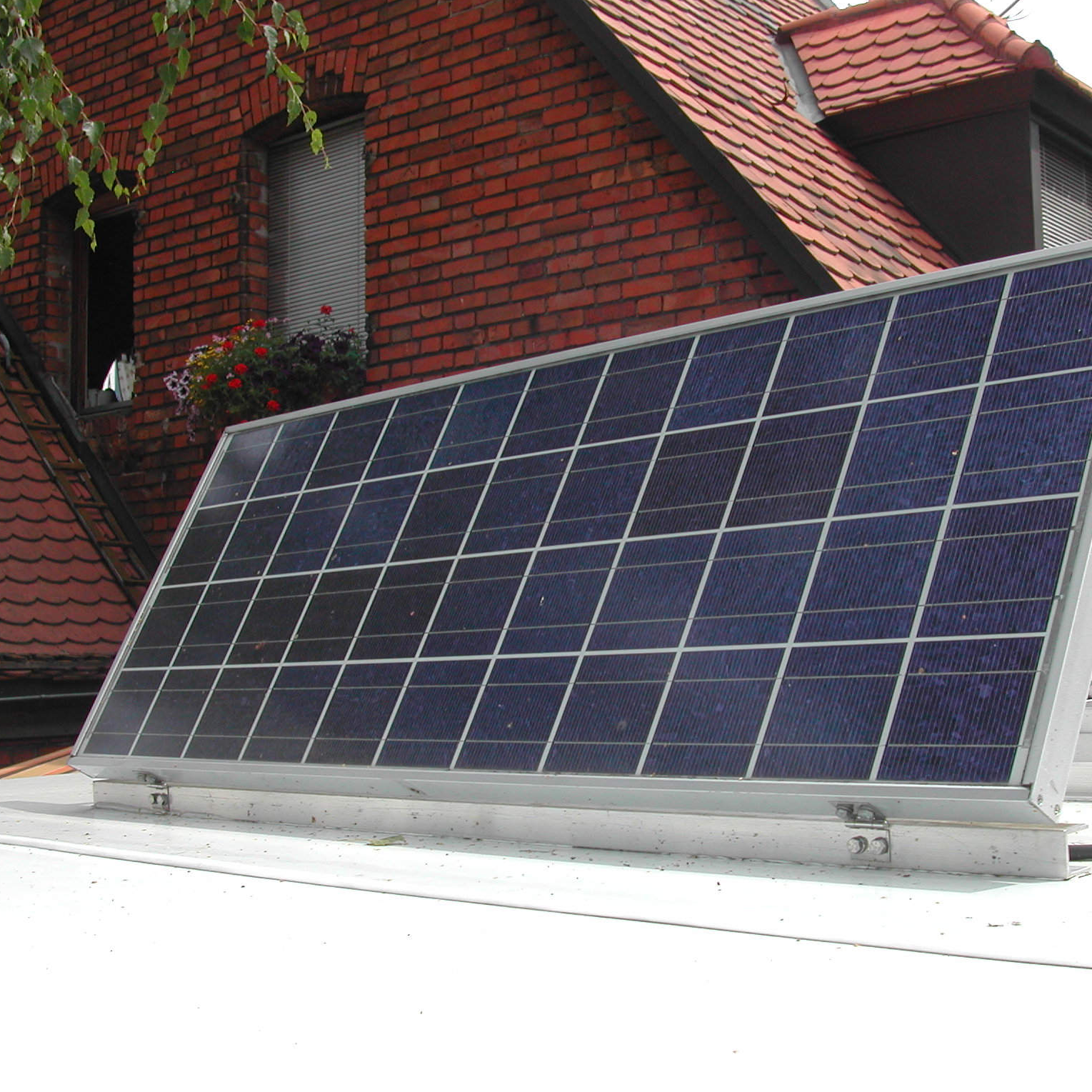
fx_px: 1606
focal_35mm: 45
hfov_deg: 37.5
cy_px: 546
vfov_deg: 37.6
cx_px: 618
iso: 100
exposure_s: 1/121
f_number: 7.6
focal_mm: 8
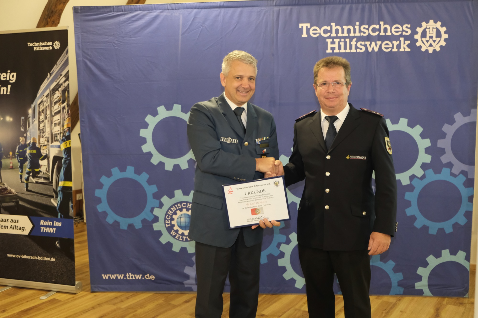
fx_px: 465
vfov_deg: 37.8
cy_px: 159
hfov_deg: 54.4
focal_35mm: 35
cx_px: 239
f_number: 3.2
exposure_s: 1/56
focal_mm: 23.3
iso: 3200
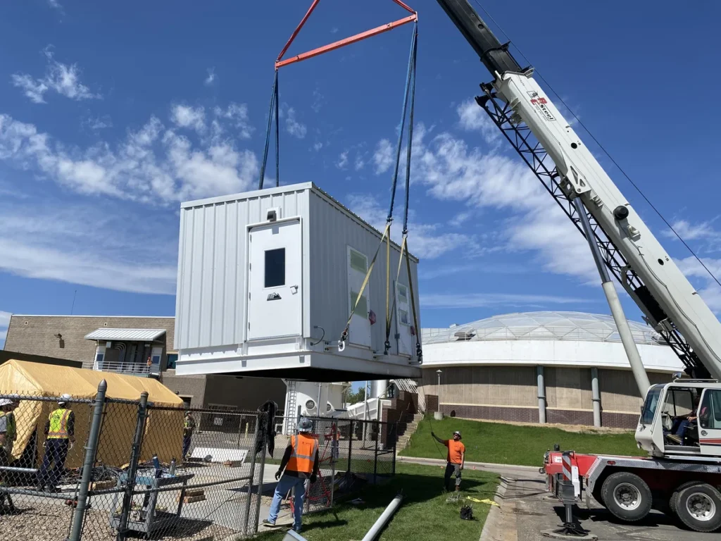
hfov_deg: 67.3
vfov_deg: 53.1
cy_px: 270
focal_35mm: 26
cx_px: 360
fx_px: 542
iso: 32
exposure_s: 1/4608
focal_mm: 4.25
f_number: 1.8
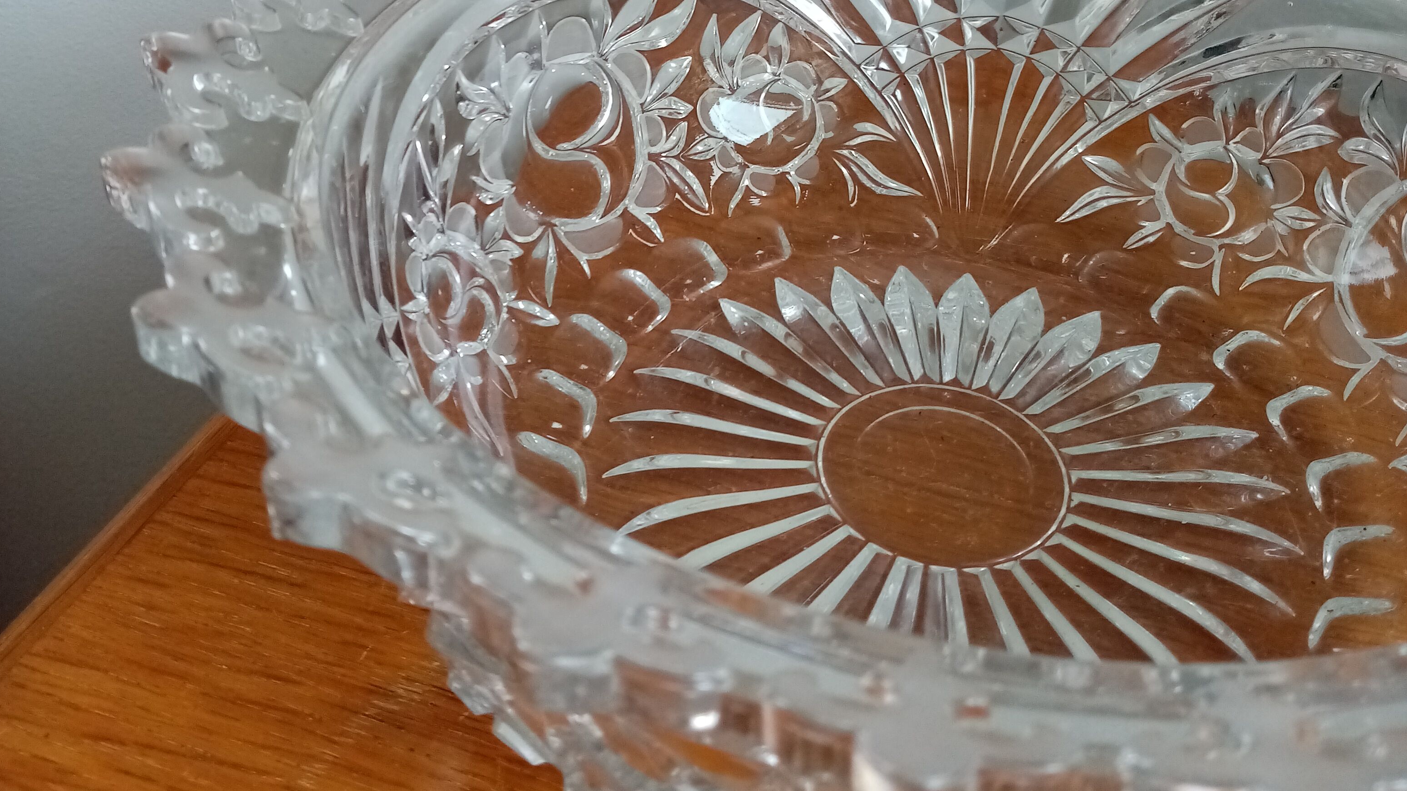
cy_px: 44
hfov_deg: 52.8
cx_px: 701
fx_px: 1418
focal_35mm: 38
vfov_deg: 29.6
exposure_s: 1/100
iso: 174
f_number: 1.8
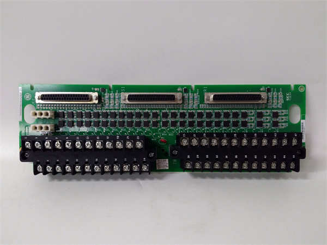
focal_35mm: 27
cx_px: 164
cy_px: 122
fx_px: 255
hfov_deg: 65.3
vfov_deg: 51.4
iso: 407
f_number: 2
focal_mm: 3.79
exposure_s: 1/33
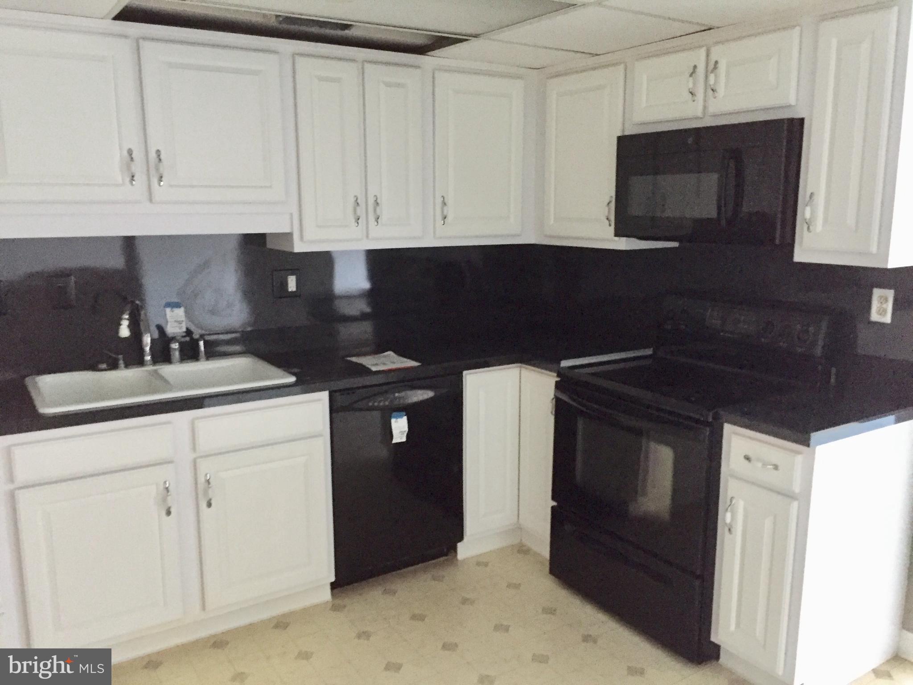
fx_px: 765
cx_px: 456
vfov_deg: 48.2
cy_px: 342
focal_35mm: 29
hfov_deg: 61.7
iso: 400
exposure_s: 1/15
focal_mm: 4.15
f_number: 2.2
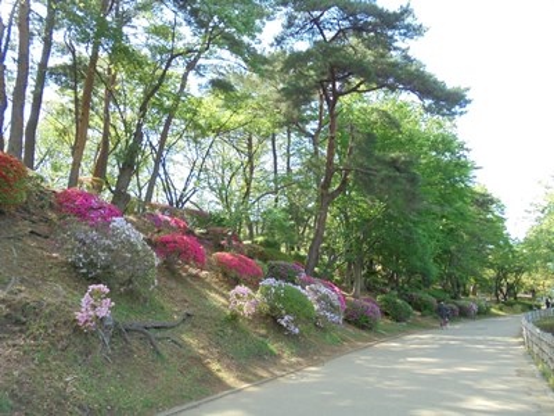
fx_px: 416
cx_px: 277
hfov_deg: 67.3
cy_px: 208
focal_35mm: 26
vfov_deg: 53.1
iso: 100
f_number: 3.5
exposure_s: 1/125
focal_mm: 4.6
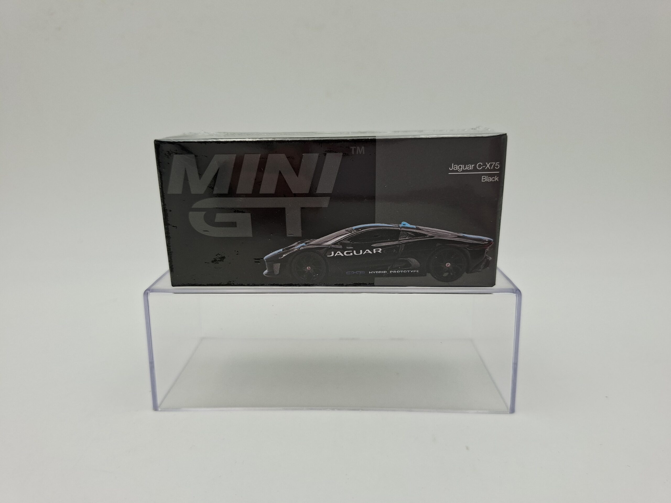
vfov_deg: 58.9
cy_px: 252
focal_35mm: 23
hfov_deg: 73.9
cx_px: 336
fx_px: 446
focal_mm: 5.54
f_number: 1.8
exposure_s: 1/385
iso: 50
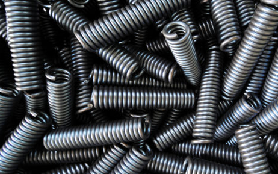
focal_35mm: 23
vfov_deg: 52.9
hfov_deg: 74.4
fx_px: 174
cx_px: 189
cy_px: 76
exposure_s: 1/10
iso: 400
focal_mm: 10
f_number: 3.5
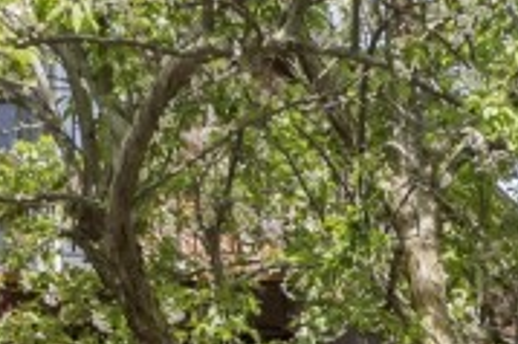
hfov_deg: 10.7
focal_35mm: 174
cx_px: 1082
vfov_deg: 7.7
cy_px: 512
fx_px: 2501
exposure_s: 1/640
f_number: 5.6
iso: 320
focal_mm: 18
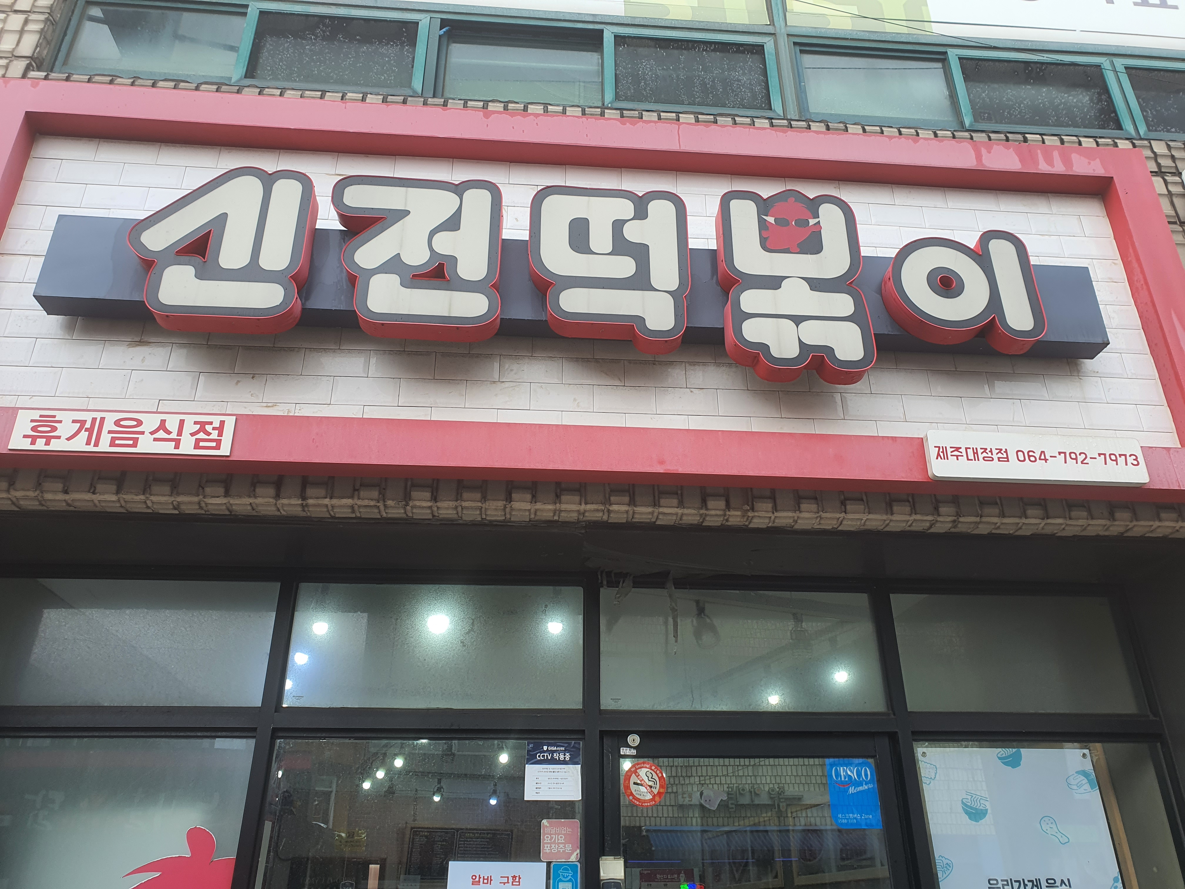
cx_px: 592
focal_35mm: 26
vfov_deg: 53.1
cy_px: 444
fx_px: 890
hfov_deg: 67.3
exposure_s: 1/189
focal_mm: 4.3
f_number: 2.4
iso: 50
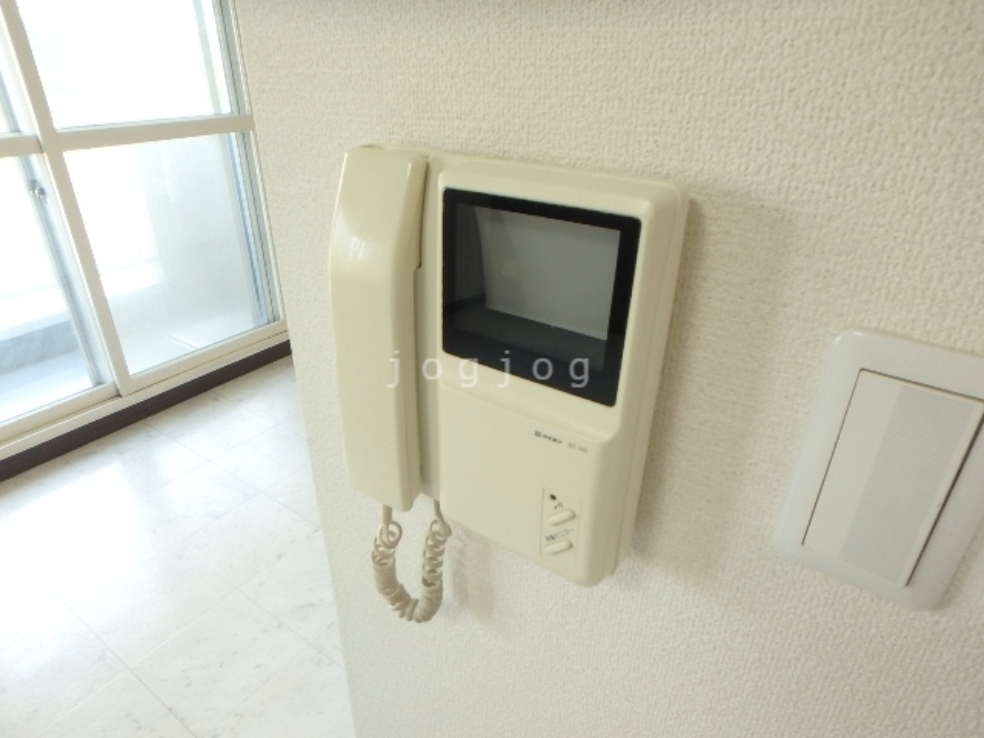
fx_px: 597
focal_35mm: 21
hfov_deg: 79.0
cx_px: 492
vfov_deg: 63.4
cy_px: 369
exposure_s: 1/40
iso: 200
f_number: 3.5
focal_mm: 3.7
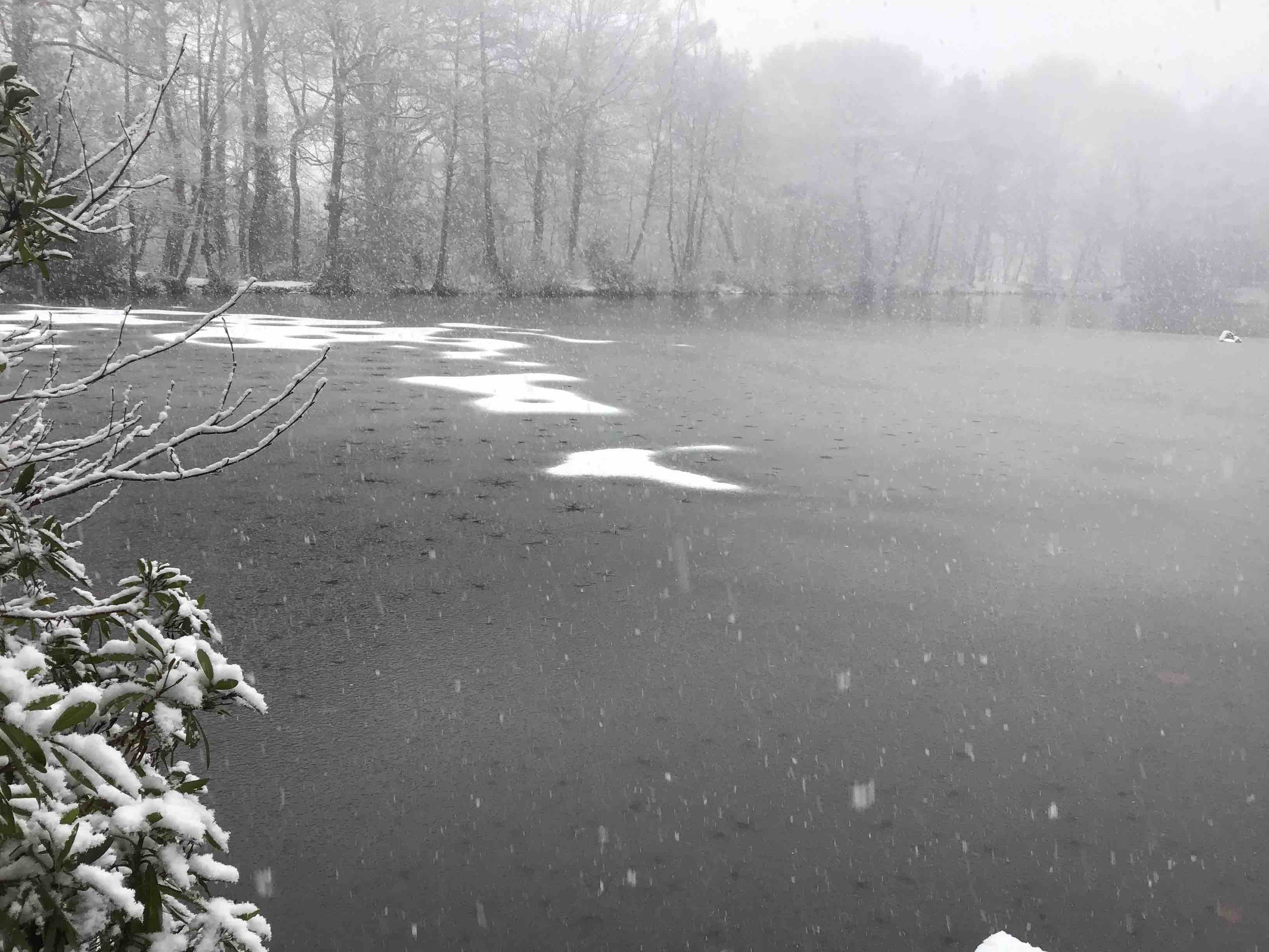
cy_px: 476
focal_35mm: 31
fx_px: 1136
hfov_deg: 58.4
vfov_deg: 45.4
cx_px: 634
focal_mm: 3.3
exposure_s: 1/100
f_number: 2.4
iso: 32
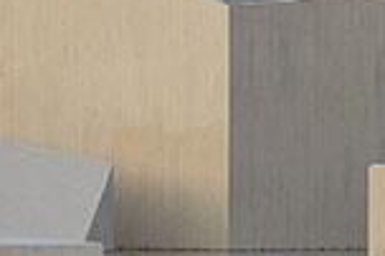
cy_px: 169
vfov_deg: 1.6
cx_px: 81
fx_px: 9283
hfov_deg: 2.4
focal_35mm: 869
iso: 100
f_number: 11
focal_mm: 110
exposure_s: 1/60
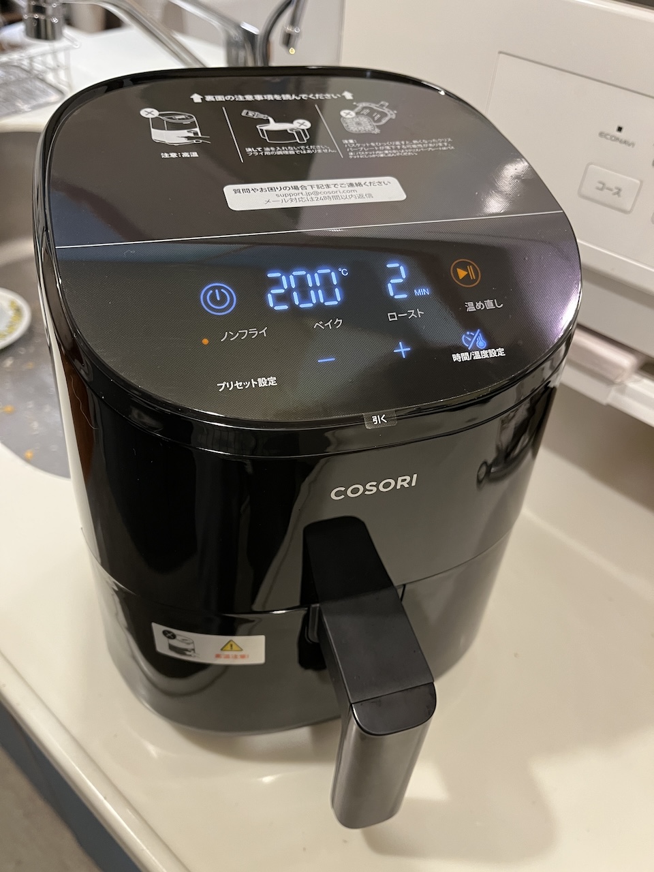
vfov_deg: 67.3
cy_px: 436
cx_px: 327
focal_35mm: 26
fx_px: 655
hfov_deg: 53.1
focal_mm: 5.1
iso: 400
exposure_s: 1/50
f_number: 1.6
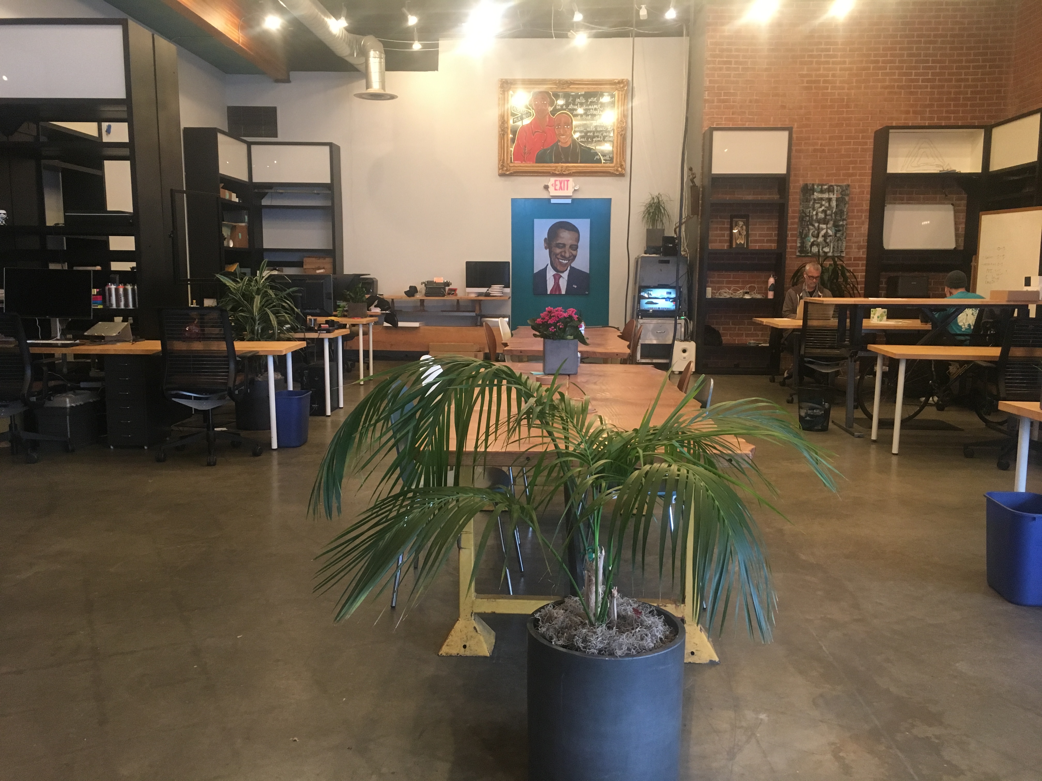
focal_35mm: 29
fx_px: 873
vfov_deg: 48.2
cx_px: 521
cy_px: 390
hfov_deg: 61.7
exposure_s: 1/30
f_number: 2.2
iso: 125
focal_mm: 4.15
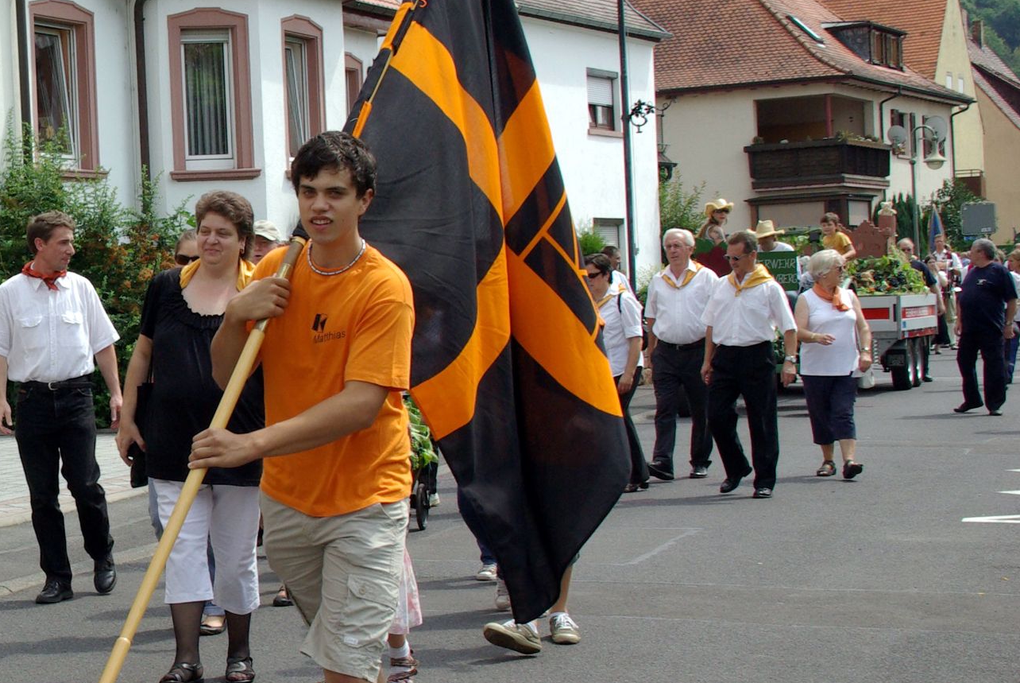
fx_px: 1900
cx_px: 213
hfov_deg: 29.4
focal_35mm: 67
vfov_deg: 20.3
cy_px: 425
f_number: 8
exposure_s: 1/500
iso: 400
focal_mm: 28
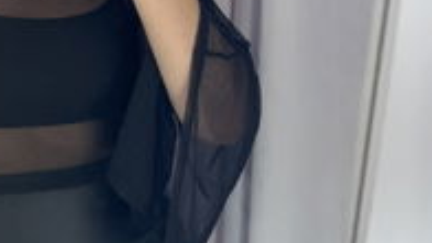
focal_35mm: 71
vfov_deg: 16.9
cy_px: 59
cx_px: 22
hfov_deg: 28.3
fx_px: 813
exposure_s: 1/460
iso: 80
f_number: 1.78
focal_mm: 6.76
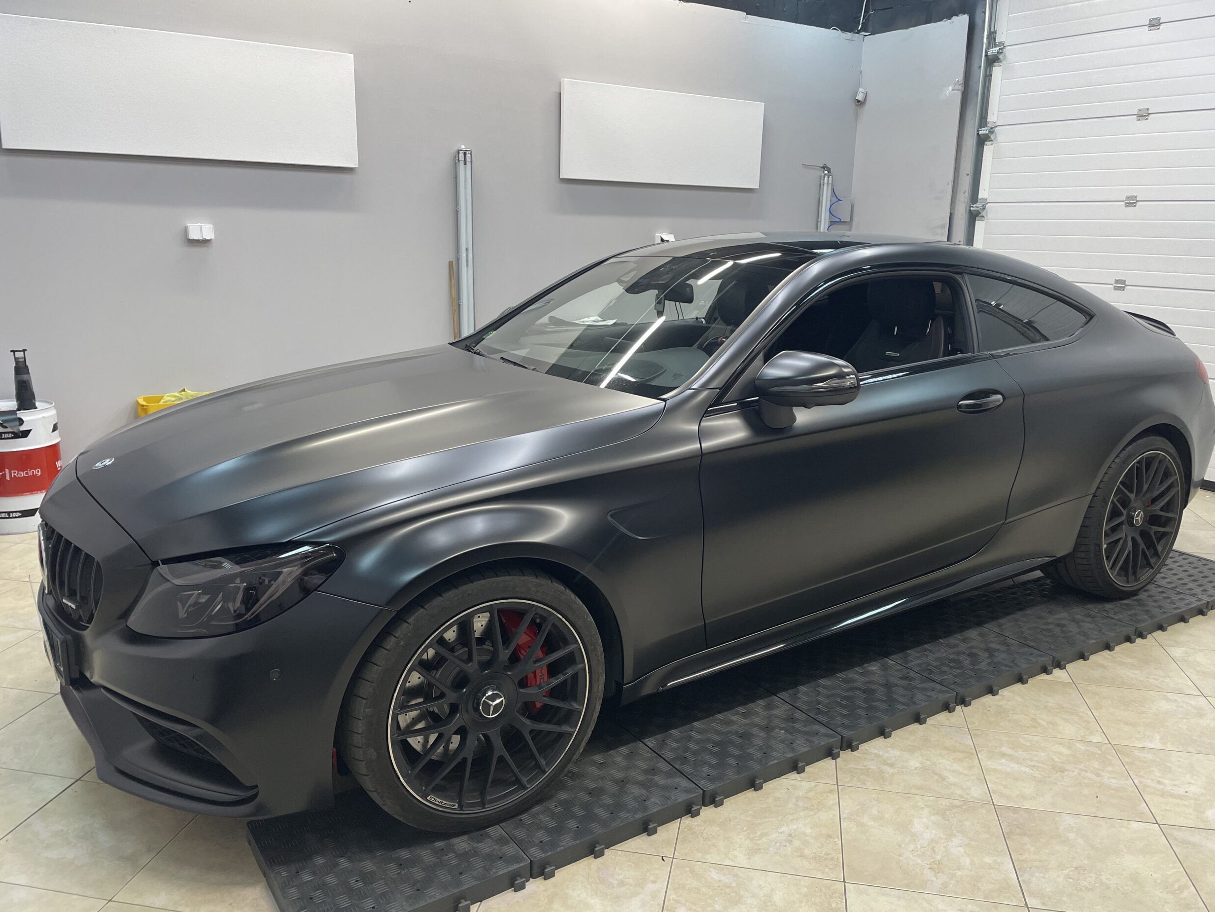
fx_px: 948
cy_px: 463
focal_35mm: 27
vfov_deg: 51.4
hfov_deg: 65.3
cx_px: 622
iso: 80
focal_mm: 4.2
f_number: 1.6
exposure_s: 1/100
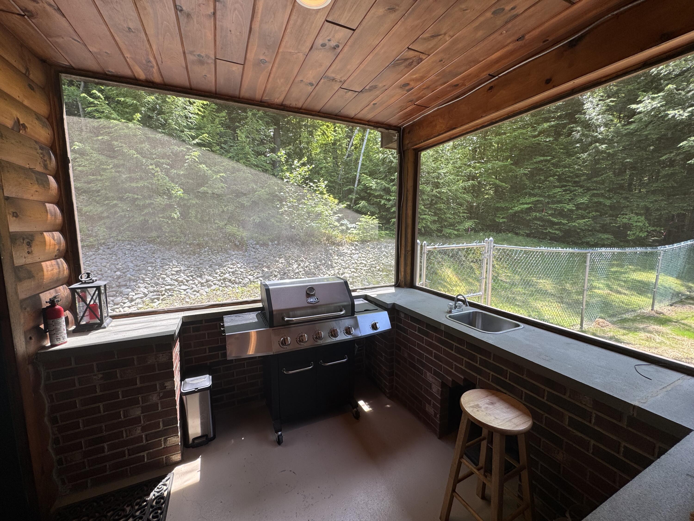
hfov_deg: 102.1
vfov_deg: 85.7
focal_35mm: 14
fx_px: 281
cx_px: 347
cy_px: 260
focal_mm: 2.22
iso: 40
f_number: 2.2
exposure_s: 1/148
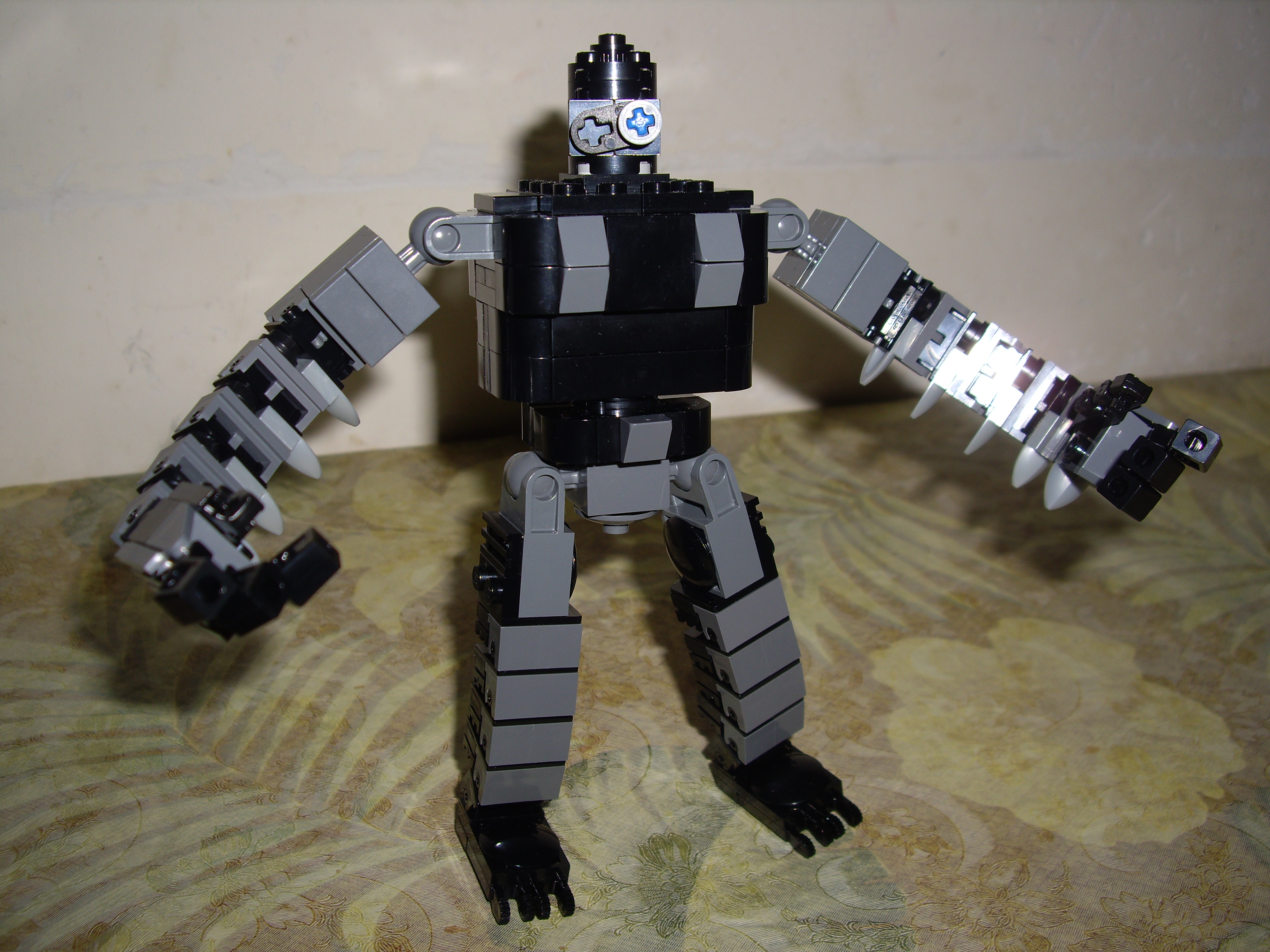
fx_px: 1394
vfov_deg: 37.7
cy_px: 476
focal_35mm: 38
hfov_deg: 49.0
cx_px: 635
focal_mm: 7.9
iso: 64
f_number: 8
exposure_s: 1/40
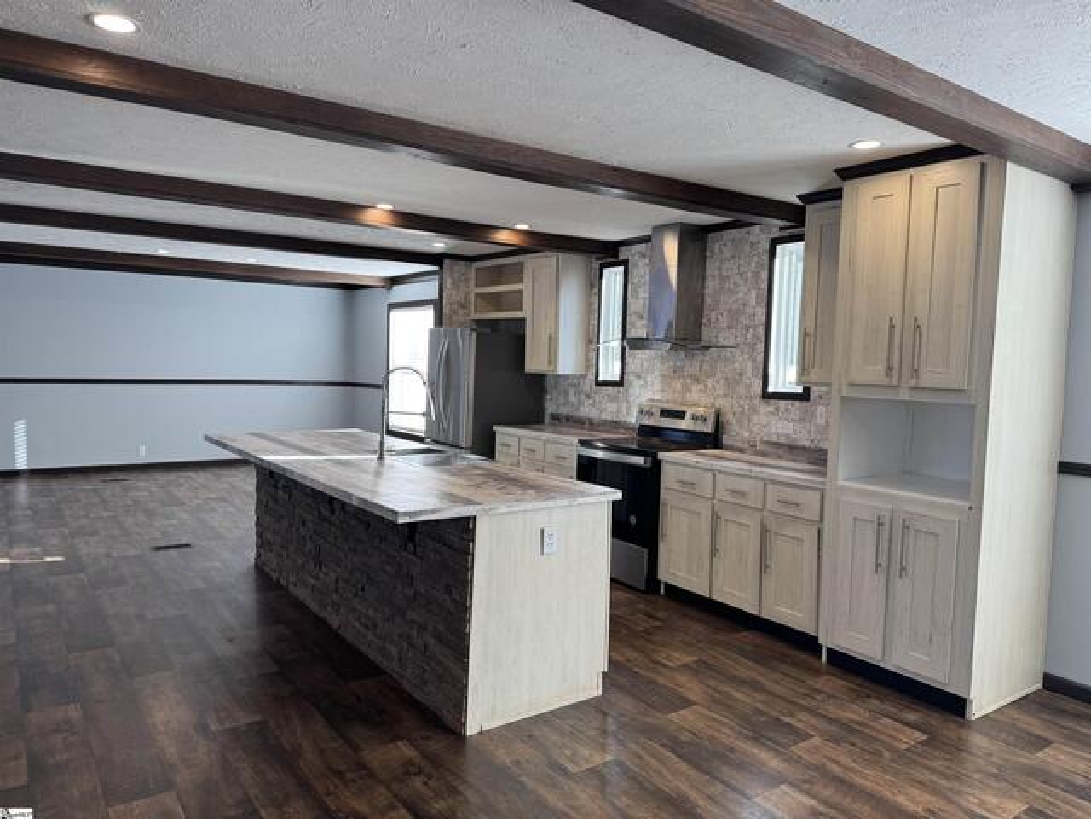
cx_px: 546
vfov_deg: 56.8
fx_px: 756
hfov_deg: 71.6
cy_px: 410
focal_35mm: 24
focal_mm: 6.76
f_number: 1.78
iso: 100
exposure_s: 1/120
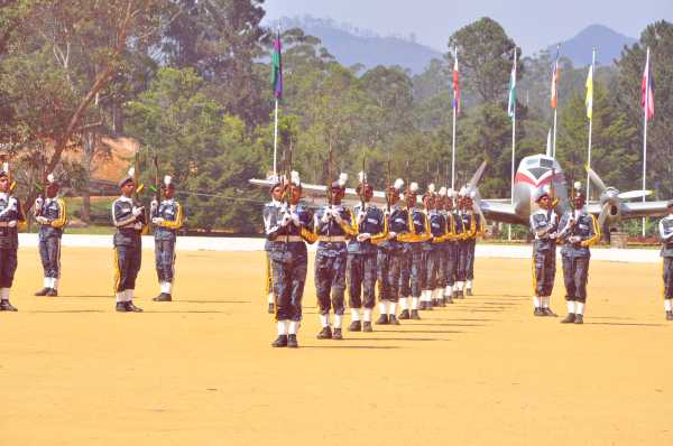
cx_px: 336
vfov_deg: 8.7
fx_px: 2940
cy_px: 223
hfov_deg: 13.1
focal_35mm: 158
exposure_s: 1/160
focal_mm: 105
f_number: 13
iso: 200
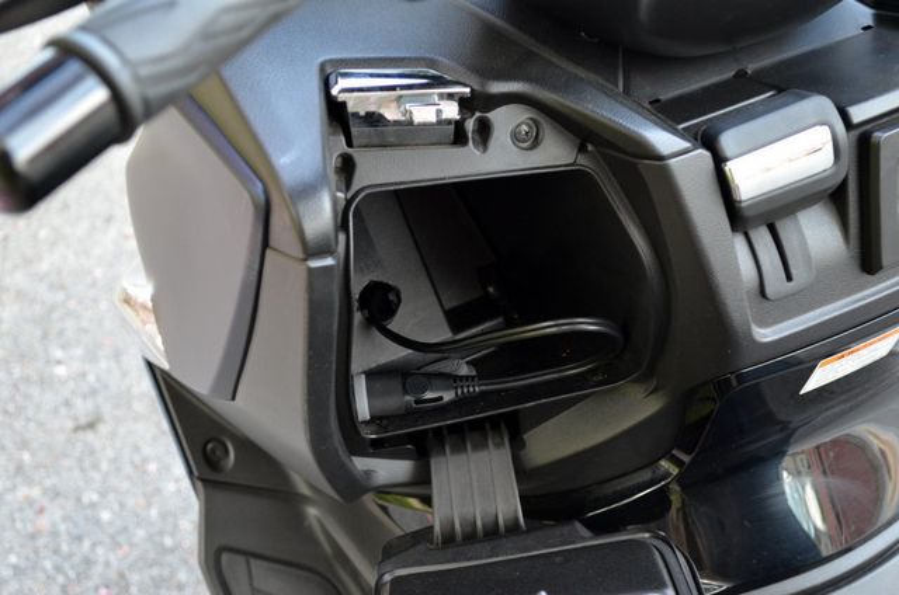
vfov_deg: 20.5
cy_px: 298
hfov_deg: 30.6
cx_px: 450
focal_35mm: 66
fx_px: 1645
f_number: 5.3
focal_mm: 44
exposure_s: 1/60
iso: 640
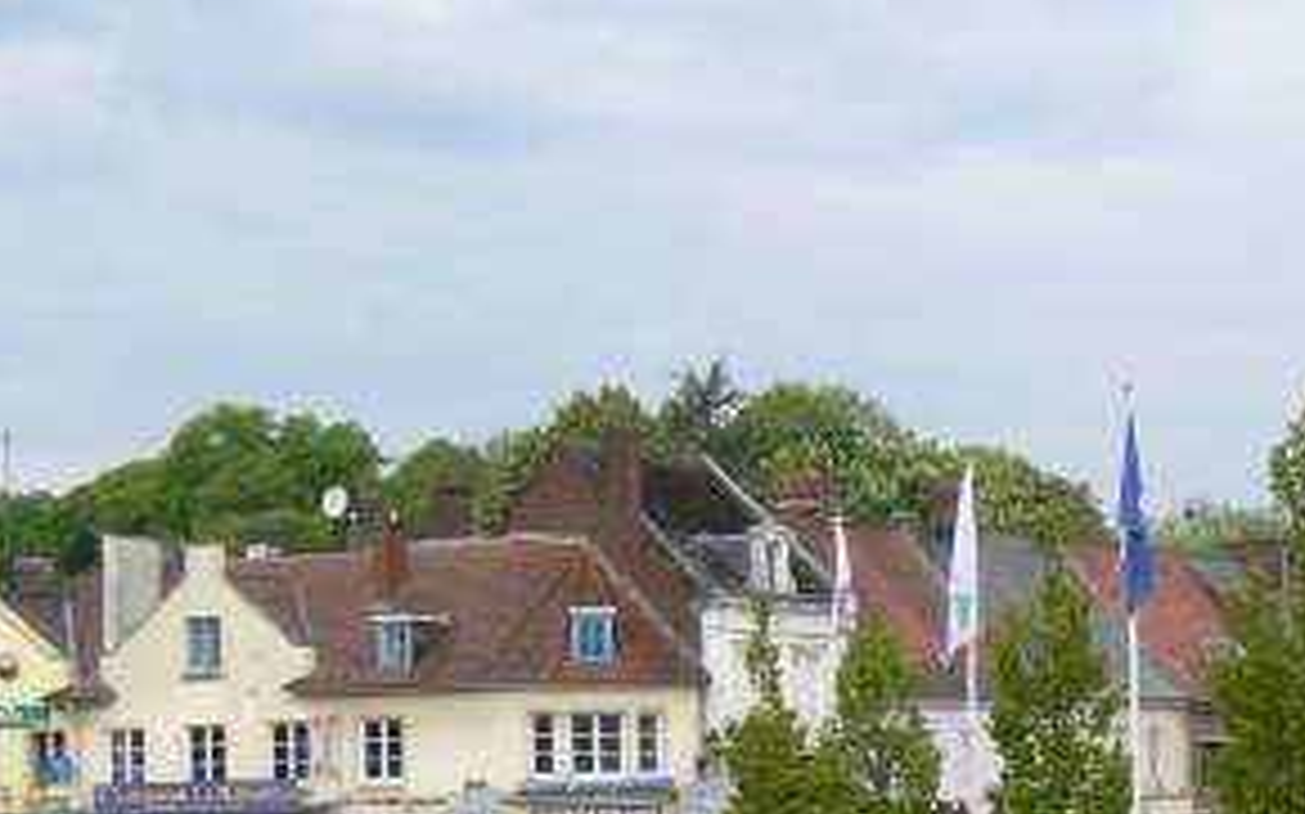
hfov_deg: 22.1
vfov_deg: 14.1
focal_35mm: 92
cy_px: 720
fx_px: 3271
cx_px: 1156
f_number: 5.6
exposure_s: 1/250
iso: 80
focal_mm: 7
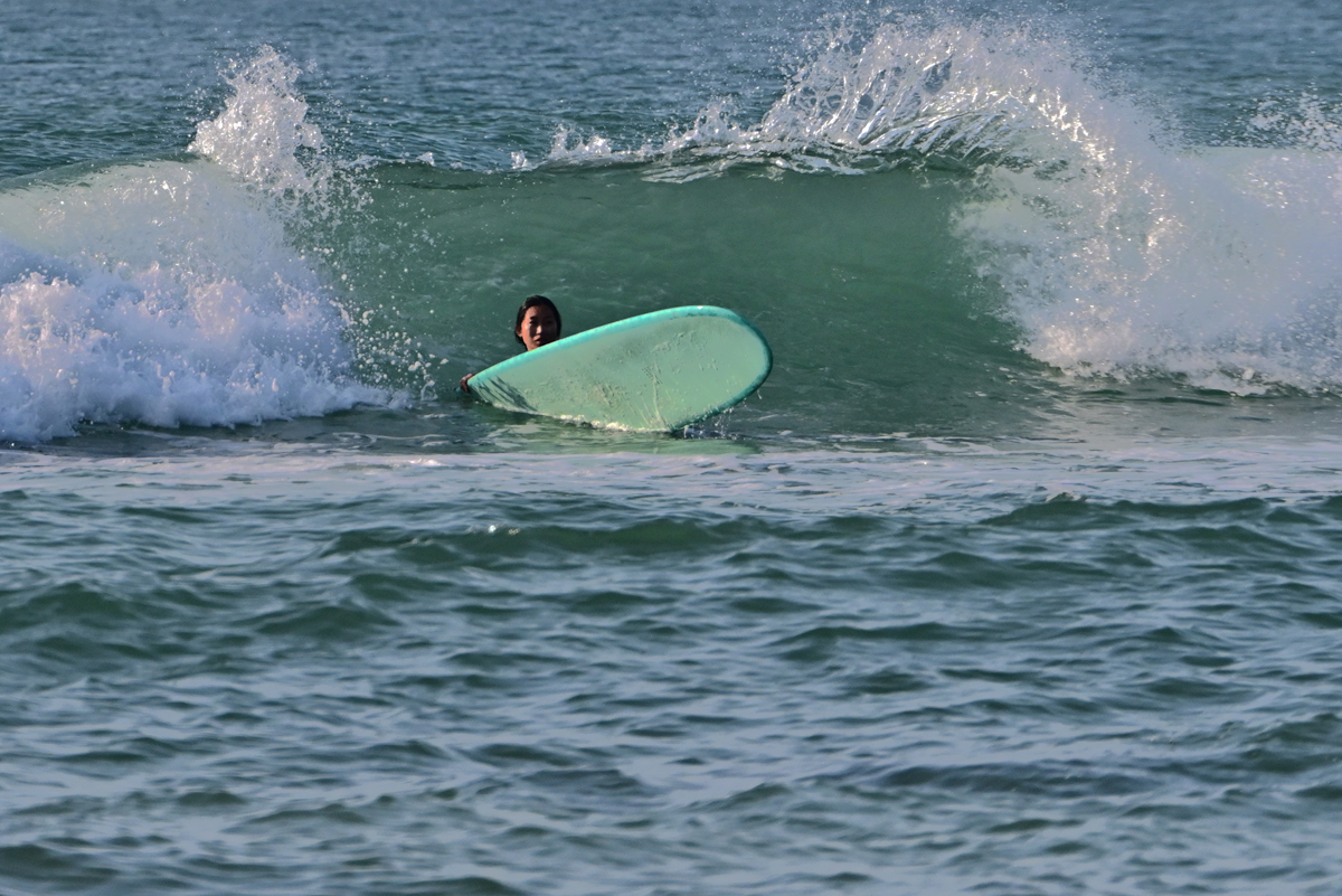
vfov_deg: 5.3
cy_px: 448
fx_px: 9695
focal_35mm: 260
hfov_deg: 7.9
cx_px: 671
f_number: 8
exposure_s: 1/2000
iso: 500
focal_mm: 260
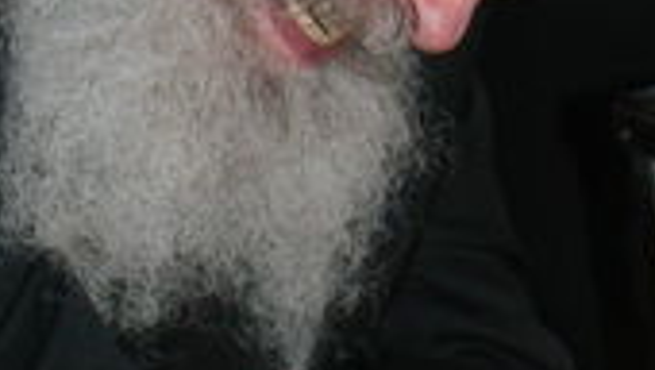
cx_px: 578
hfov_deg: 17.2
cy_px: 245
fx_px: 2138
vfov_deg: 9.9
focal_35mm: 123
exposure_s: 1/30
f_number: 2.8
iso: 100
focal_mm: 6
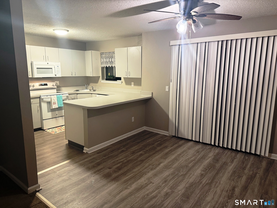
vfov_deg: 56.8
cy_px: 104
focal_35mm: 24
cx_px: 138
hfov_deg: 71.6
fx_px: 192
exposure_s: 1/60
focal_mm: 6.76
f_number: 1.78
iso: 500
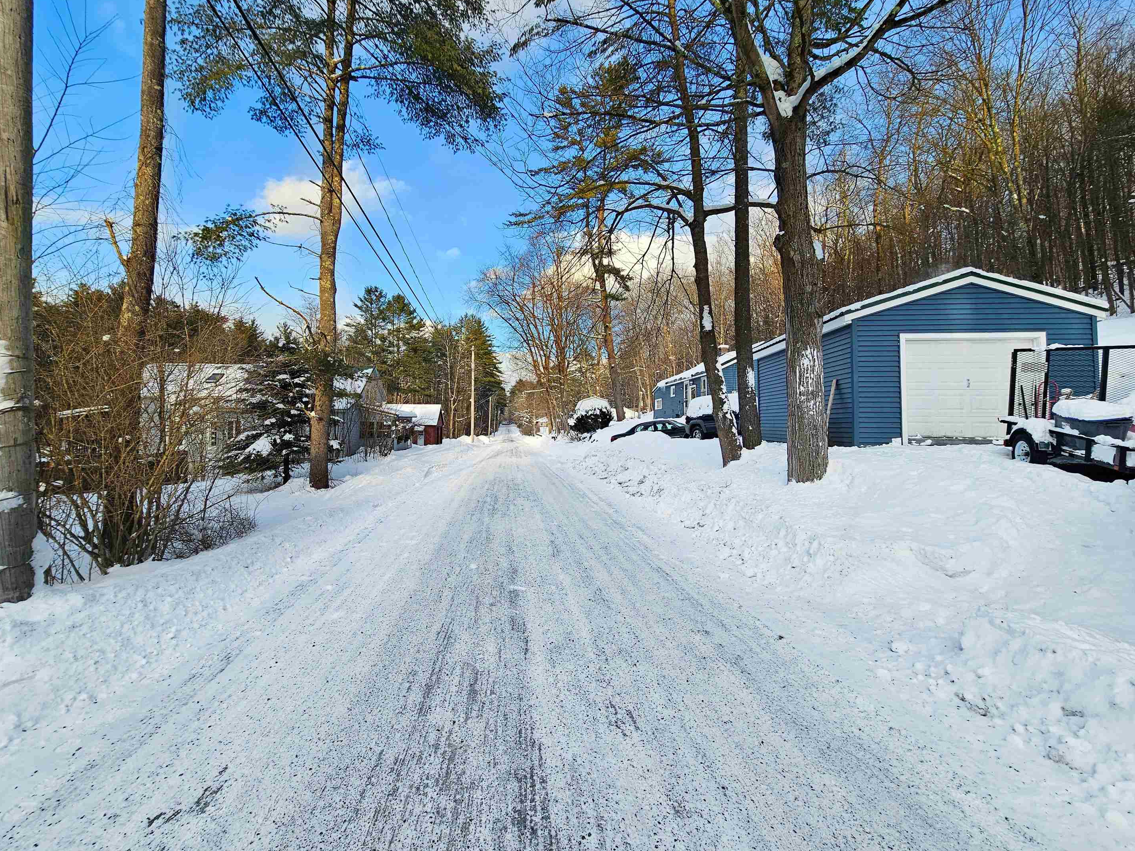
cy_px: 415
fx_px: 459
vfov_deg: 85.6
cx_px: 530
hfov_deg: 101.9
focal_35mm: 14
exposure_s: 1/536
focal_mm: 2.2
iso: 50
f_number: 2.2
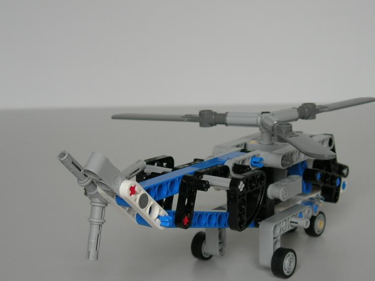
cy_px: 164
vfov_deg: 20.7
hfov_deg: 27.3
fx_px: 769
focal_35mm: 71
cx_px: 228
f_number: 3.2
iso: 64
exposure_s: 1/14.6
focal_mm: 10.6
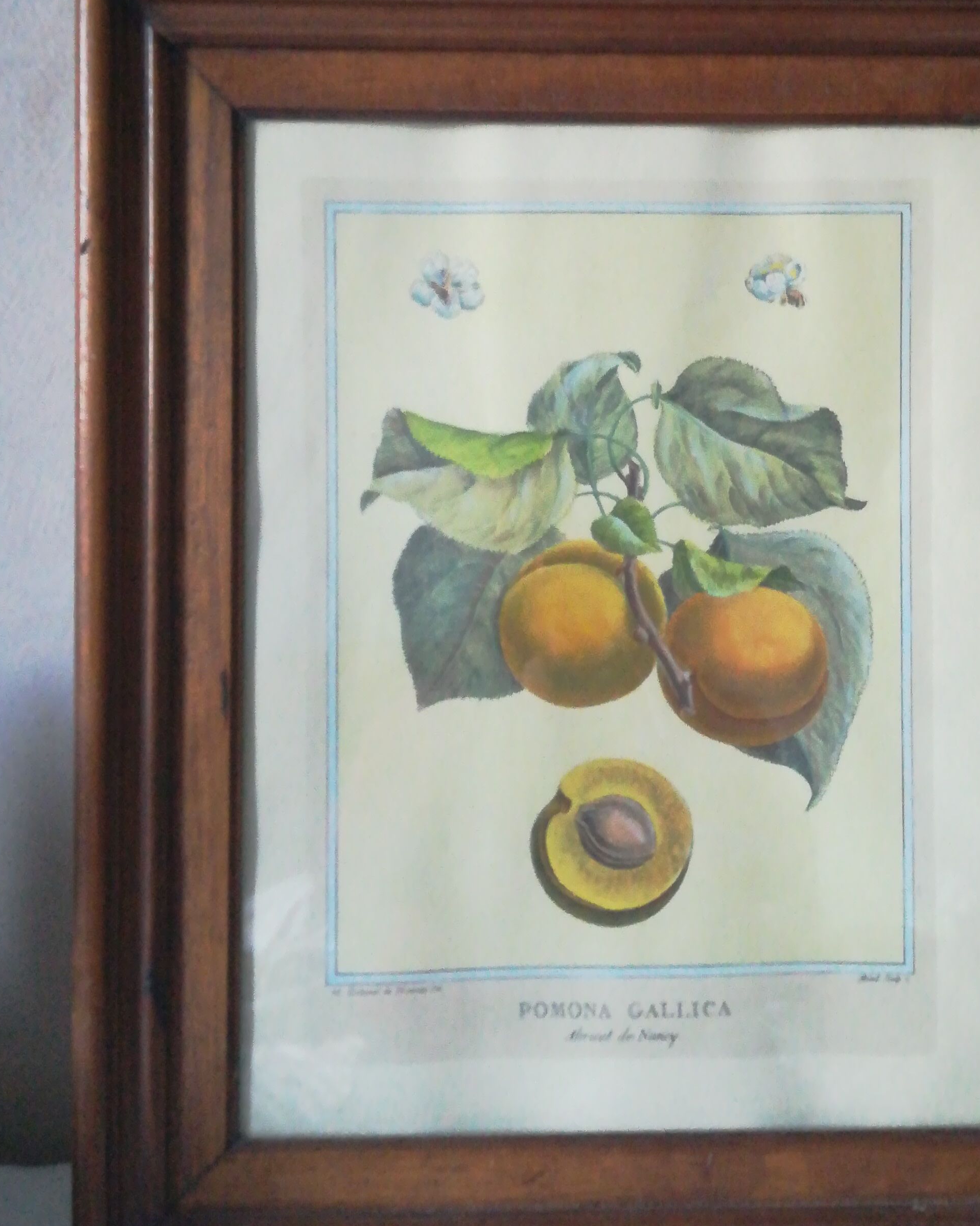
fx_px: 1523
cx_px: 673
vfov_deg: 43.4
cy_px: 446
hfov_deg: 35.2
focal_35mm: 42
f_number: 2.2
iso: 640
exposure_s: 1/14.3
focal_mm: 3.83
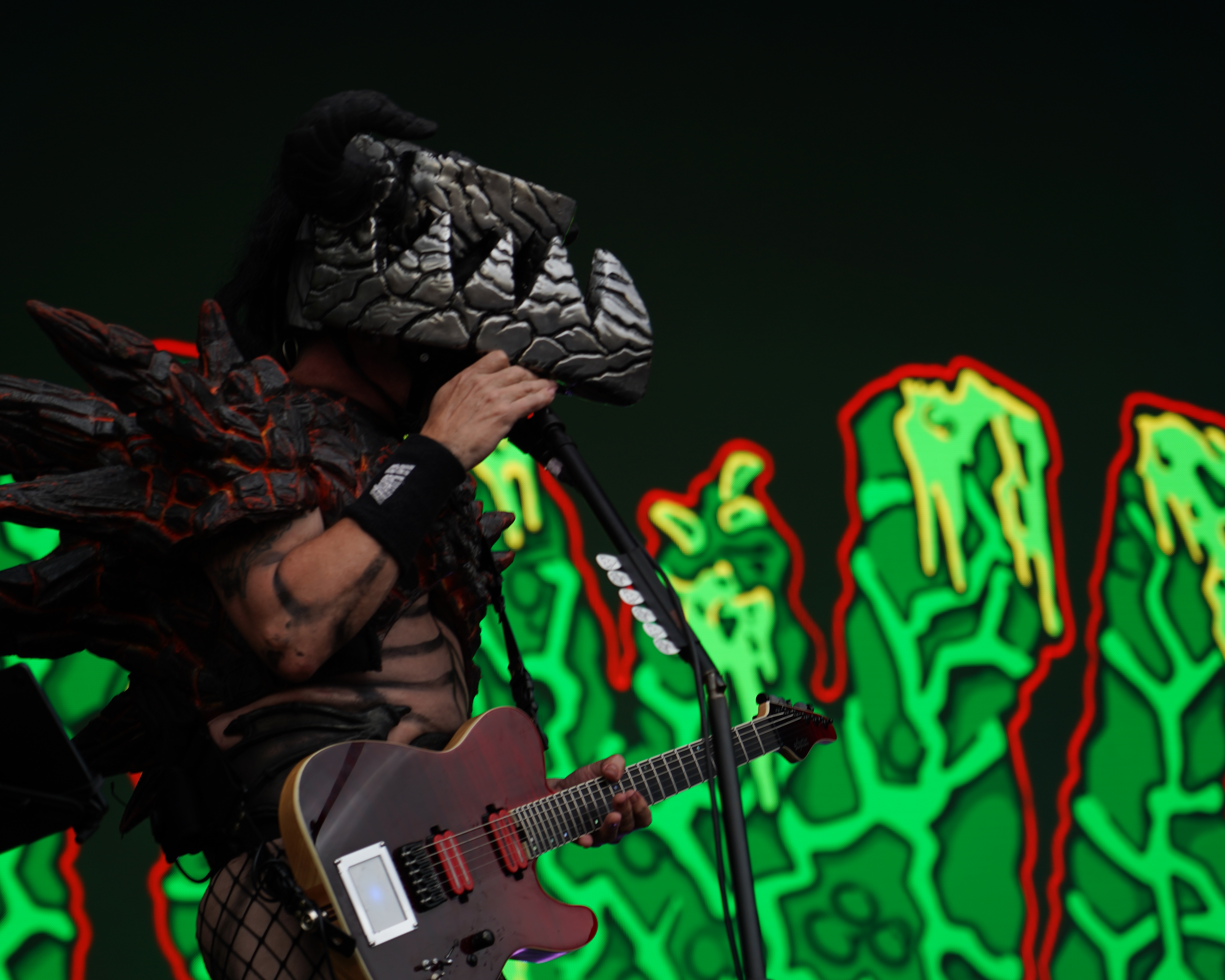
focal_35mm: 119
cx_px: 583
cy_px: 492
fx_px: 4315
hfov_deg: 16.2
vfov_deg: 13.0
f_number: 4
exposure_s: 1/125
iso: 100
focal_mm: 105
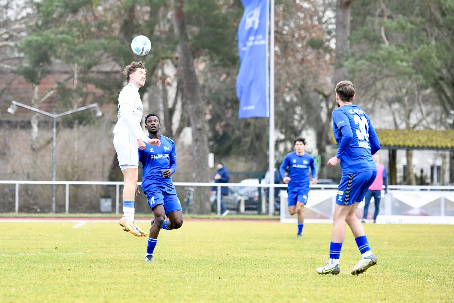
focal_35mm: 260
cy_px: 152
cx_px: 227
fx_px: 3278
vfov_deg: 5.3
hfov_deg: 7.9
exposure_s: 1/1600
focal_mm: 260
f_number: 5.6
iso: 3600
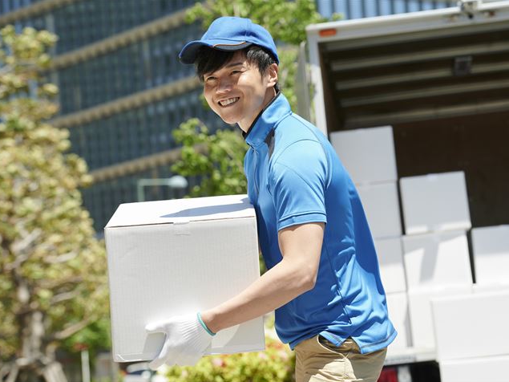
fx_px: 1602
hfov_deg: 18.0
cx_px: 278
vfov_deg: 13.6
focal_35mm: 109
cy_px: 192
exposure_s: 1/800
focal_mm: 100
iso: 200
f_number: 5.6
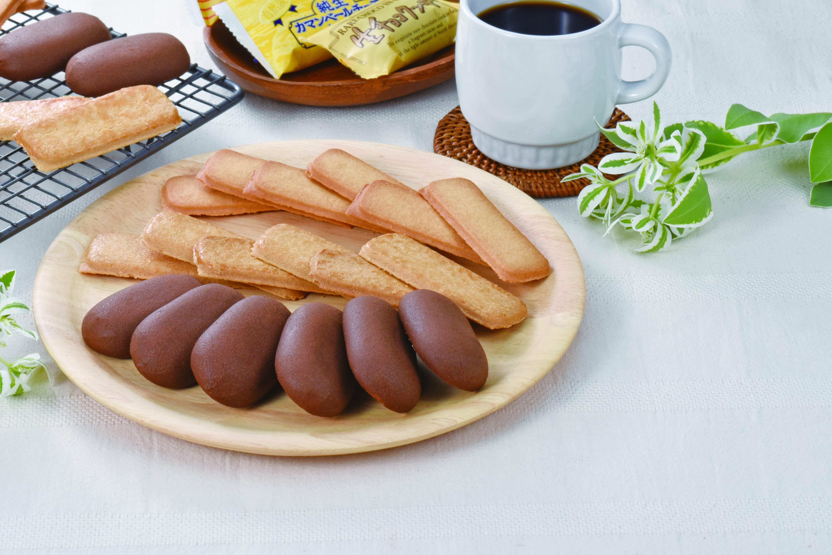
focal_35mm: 115
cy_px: 183
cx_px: 311
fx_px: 2658
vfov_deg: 11.9
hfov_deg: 17.8
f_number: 29
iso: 100
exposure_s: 1/100
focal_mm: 85
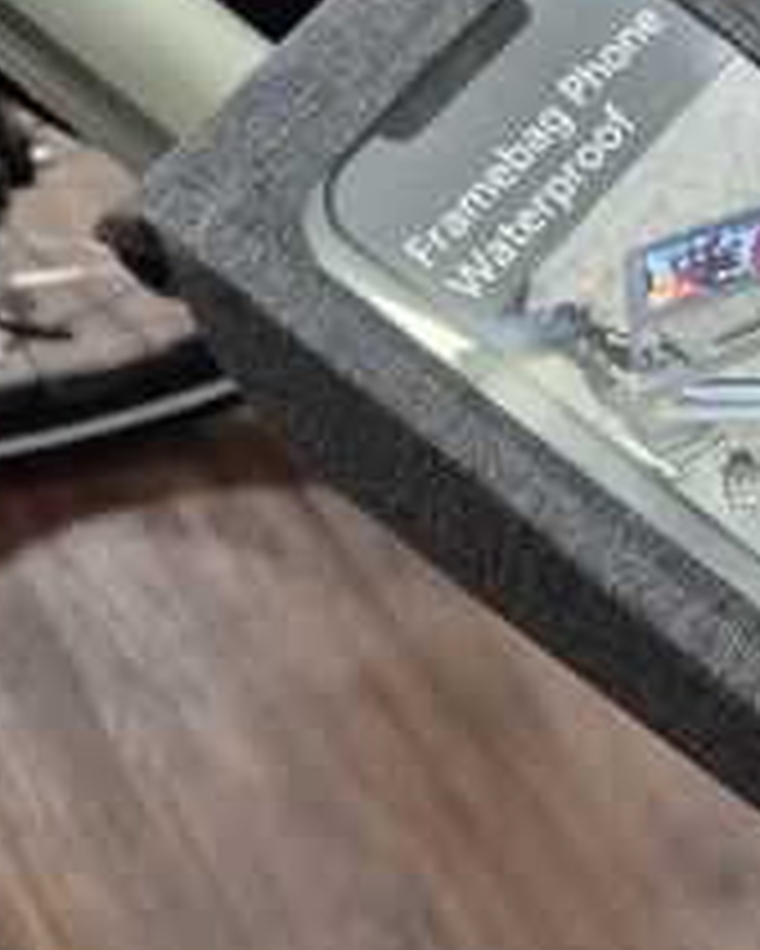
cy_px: 419
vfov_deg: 30.4
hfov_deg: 23.3
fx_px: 1742
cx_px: 809
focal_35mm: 62
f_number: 1.8
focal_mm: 5.4
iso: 250
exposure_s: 1/100
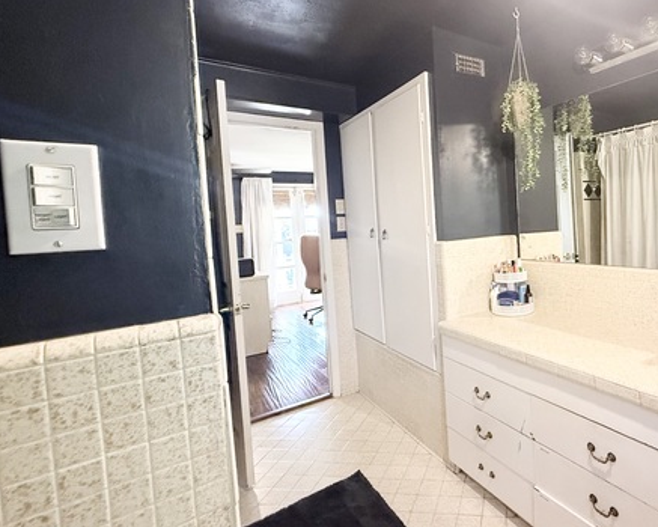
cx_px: 474
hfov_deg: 75.8
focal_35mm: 20
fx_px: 390
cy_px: 239
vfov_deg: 68.0
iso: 800
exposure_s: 1/60
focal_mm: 2.22
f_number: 2.2
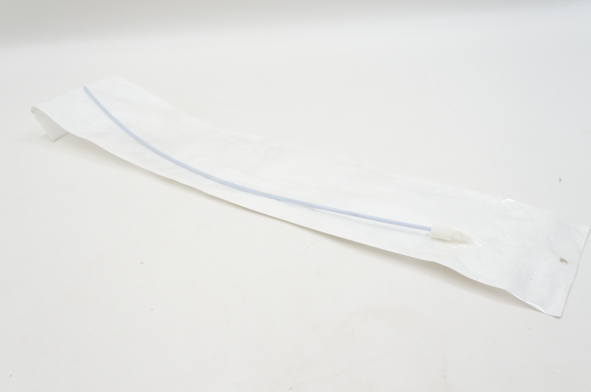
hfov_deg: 55.2
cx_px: 296
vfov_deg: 38.3
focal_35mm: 34
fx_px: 566
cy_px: 196
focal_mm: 23
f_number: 6.3
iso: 400
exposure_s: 1/60
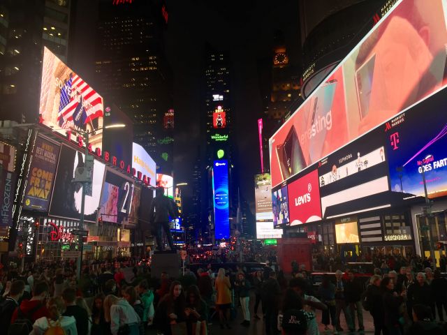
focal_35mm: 29
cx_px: 224
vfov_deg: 48.2
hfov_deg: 61.7
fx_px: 374
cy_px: 168
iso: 32
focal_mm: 4.15
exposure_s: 1/120
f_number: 2.2
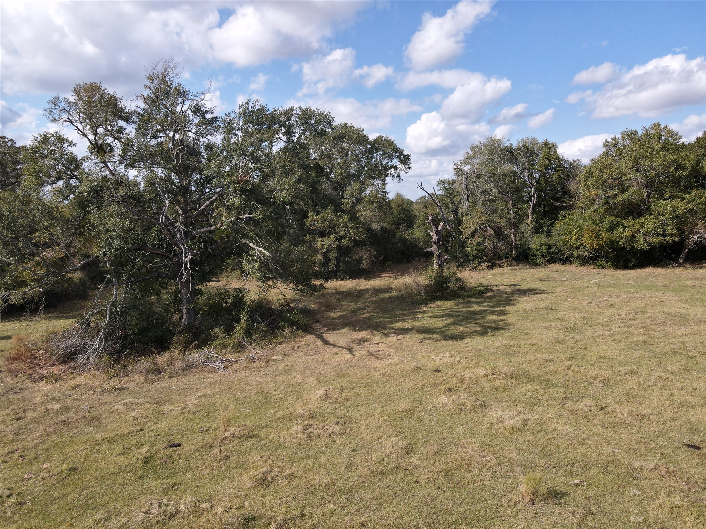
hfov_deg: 71.6
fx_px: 489
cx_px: 353
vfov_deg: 56.8
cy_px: 264
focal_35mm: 24
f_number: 2.8
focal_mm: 4.5
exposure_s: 1/640
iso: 100
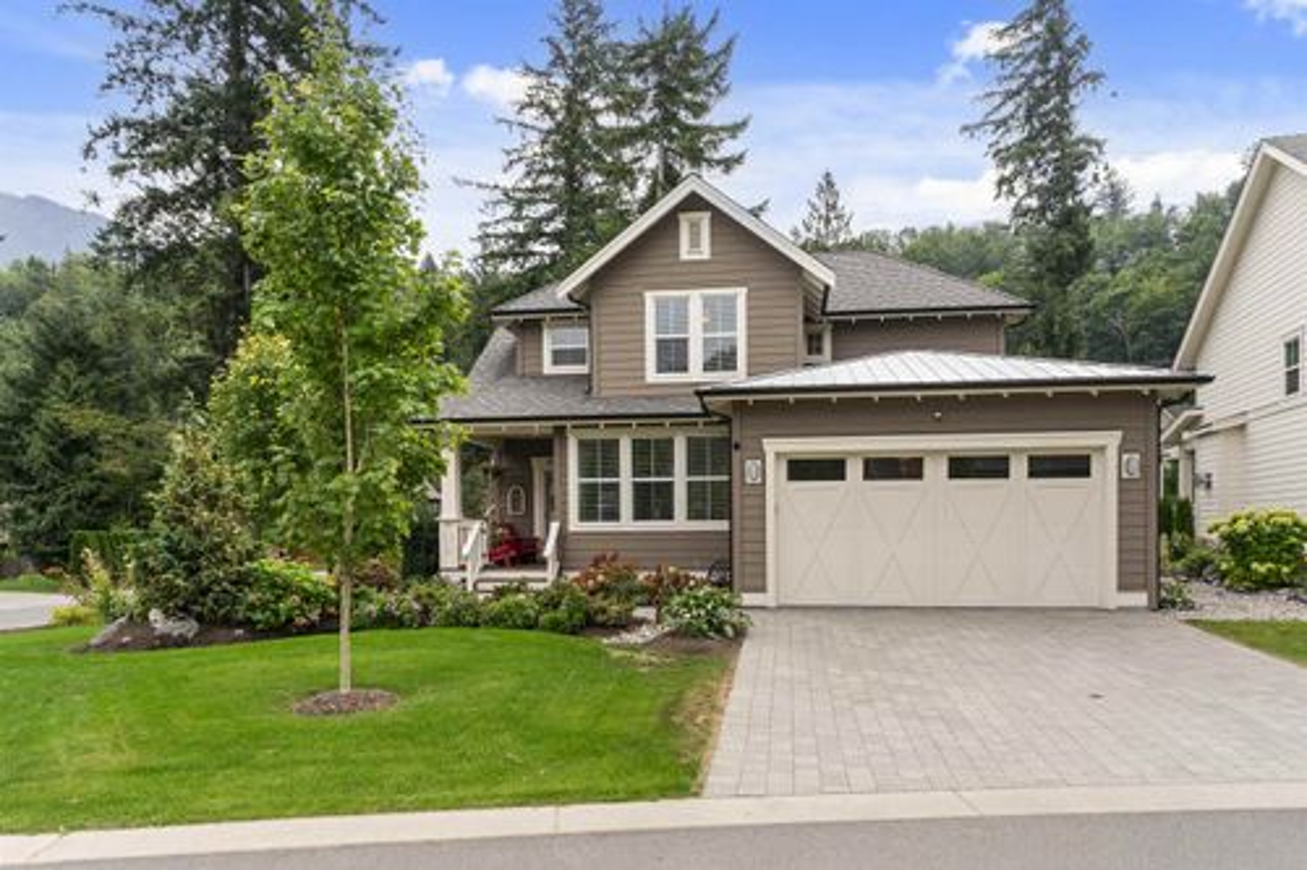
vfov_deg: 57.2
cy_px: 435
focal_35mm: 22
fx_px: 798
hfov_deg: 78.6
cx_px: 654
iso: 250
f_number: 9
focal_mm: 22
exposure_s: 1/320
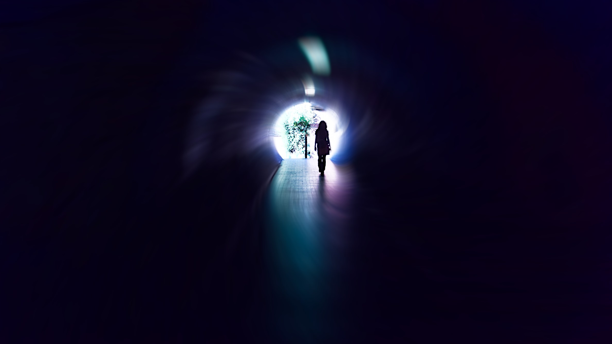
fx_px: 617
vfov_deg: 31.2
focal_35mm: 38
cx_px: 305
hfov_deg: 52.8
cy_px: 158
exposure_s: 1/1000
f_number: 4
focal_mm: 24
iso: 1600
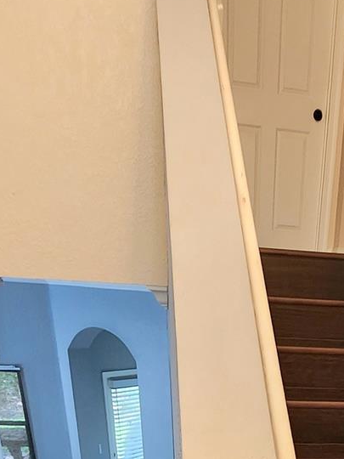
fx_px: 490
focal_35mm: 37
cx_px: 281
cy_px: 572
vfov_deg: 36.4
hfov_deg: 37.1
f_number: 2.2
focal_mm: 2.2
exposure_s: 1/40
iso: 400
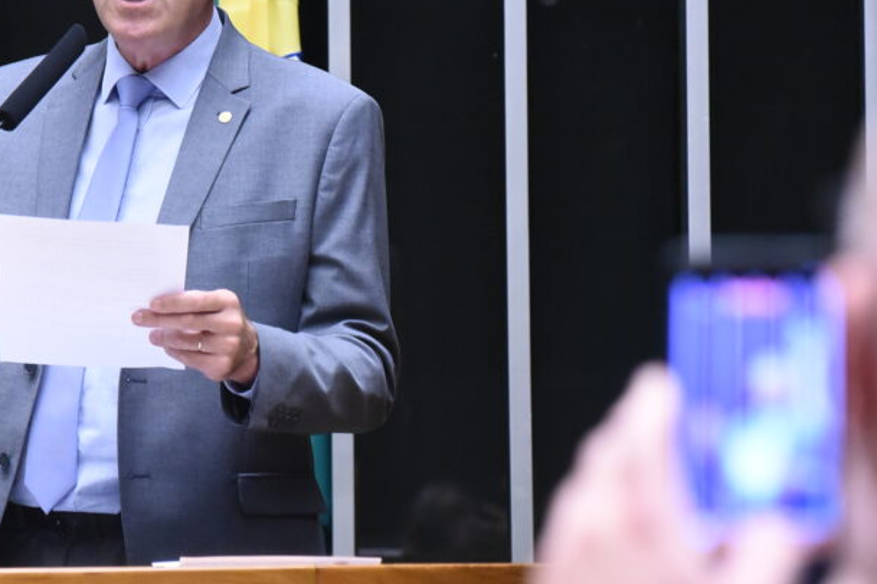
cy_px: 178
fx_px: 5944
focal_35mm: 244
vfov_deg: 5.6
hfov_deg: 8.4
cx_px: 258
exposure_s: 1/160
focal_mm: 145
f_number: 5.6
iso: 8000
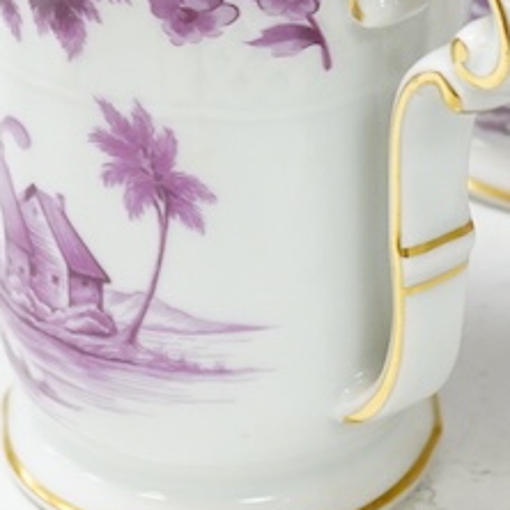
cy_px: -156
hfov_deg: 9.0
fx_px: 3234
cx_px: 258
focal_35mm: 194
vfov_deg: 8.9
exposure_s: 1/160
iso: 2500
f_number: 9
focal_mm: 30
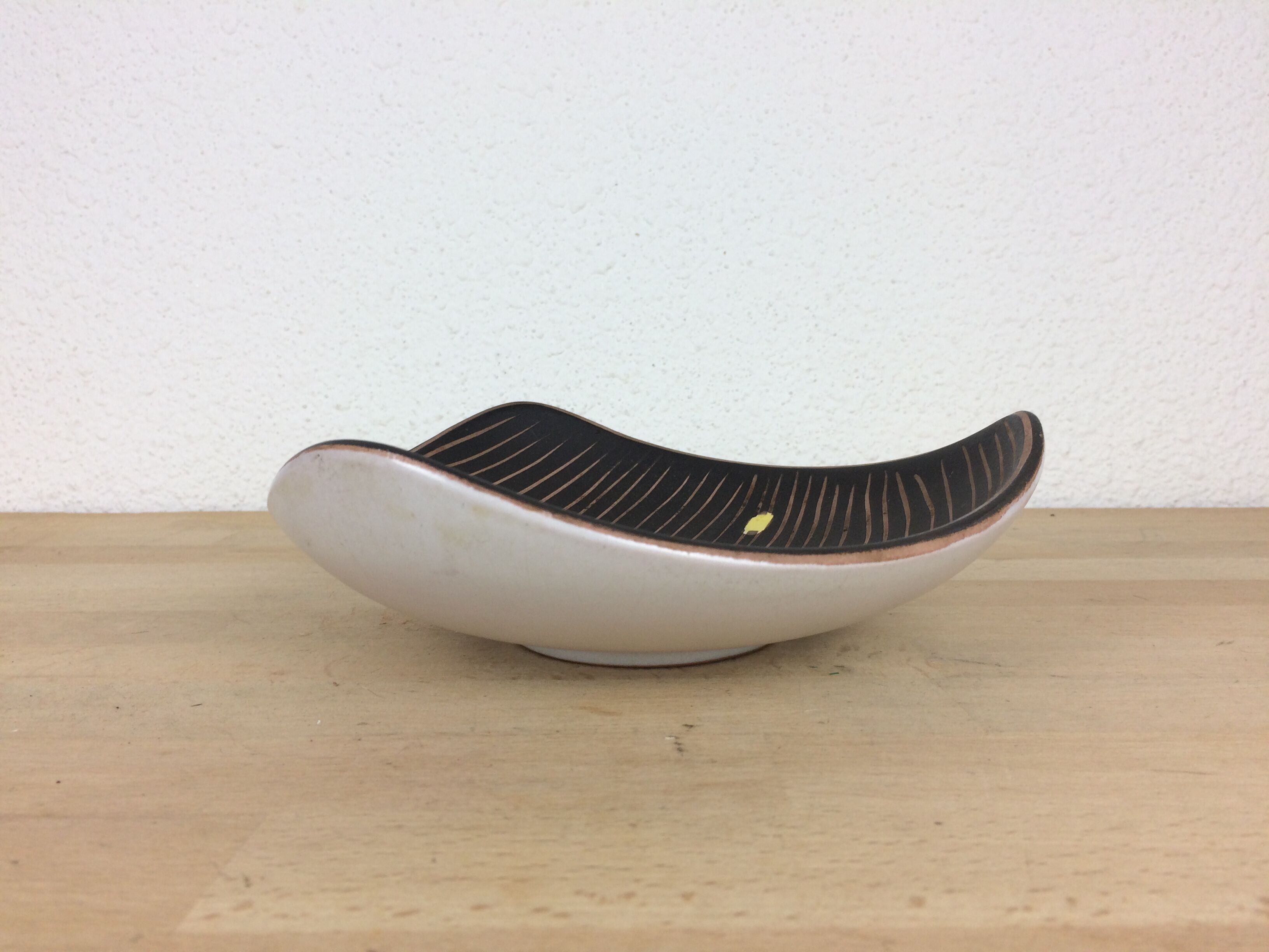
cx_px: 634
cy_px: 476
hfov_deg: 61.7
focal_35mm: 29
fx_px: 1063
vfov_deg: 48.2
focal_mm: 4.15
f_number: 2.2
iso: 50
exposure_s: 1/100
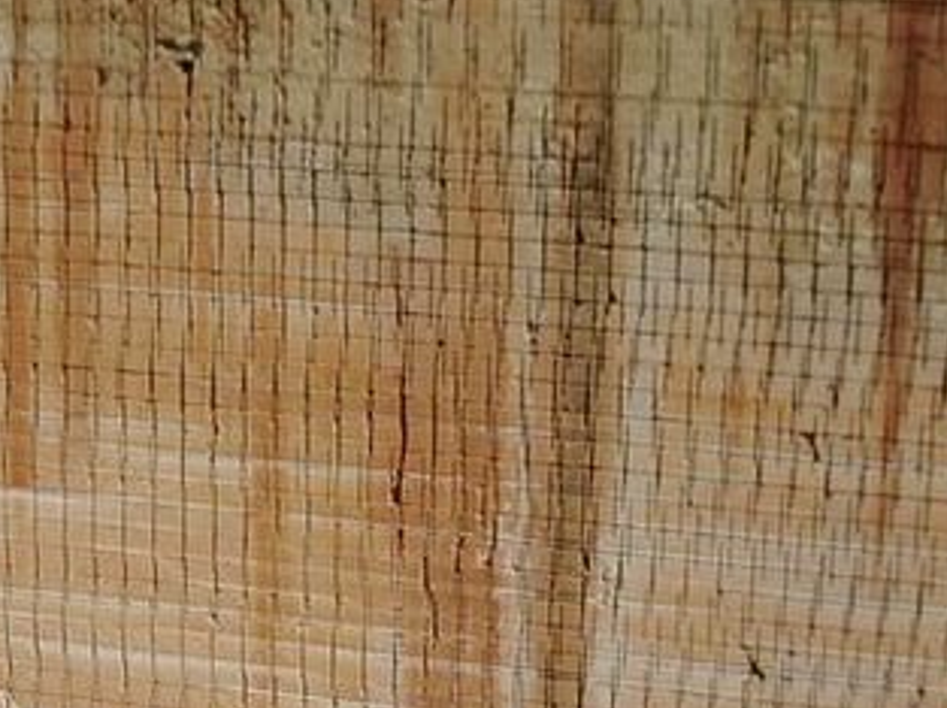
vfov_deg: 12.9
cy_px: 732
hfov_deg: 17.4
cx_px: 283
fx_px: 3088
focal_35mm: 113
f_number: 4.3
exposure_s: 1/800
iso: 50
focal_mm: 5.8
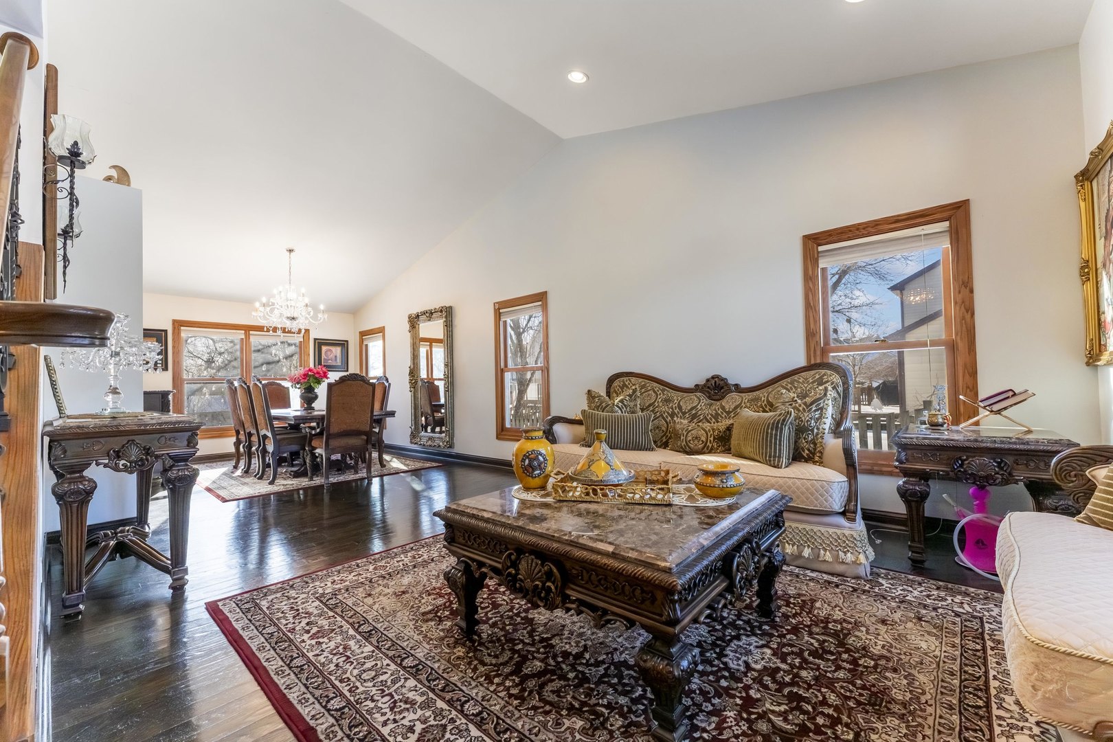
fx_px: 433
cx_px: 556
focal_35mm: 14
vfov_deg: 81.2
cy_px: 371
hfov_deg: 104.3
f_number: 7.1
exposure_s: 1/320
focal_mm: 14
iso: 640
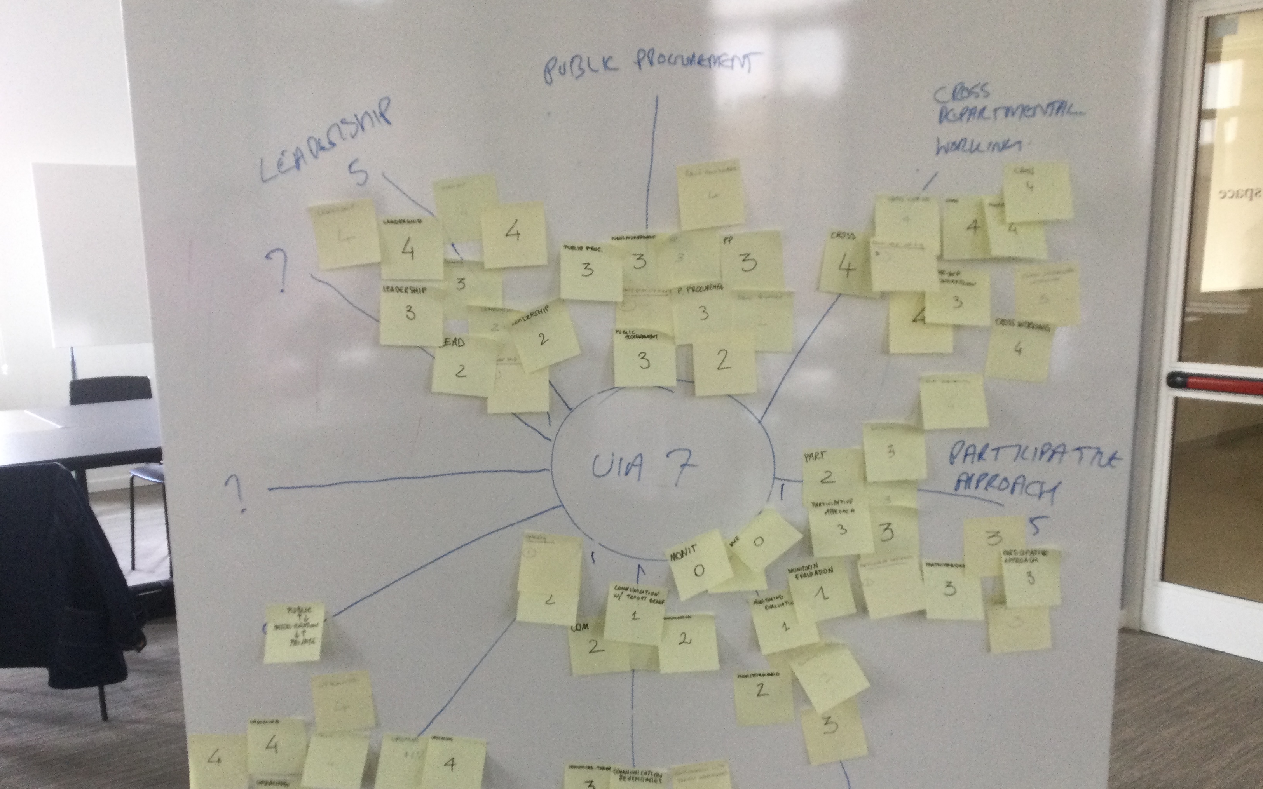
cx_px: 633
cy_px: 457
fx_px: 1136
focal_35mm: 33
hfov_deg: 58.1
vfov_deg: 38.2
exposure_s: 1/33
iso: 100
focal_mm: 3.3
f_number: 2.4
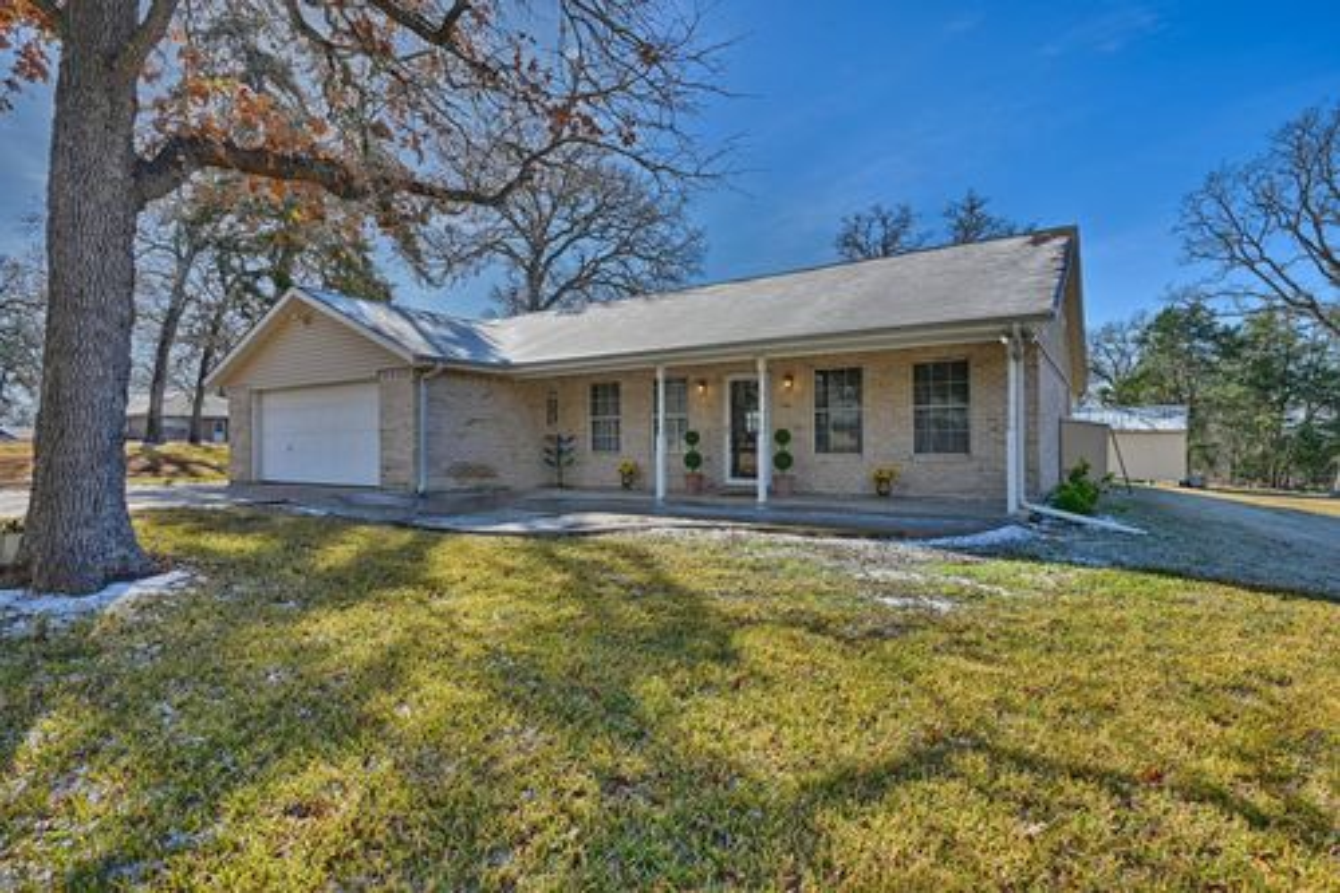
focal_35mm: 18
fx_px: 670
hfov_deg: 90.0
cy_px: 446
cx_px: 670
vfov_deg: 67.3
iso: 100
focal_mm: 18
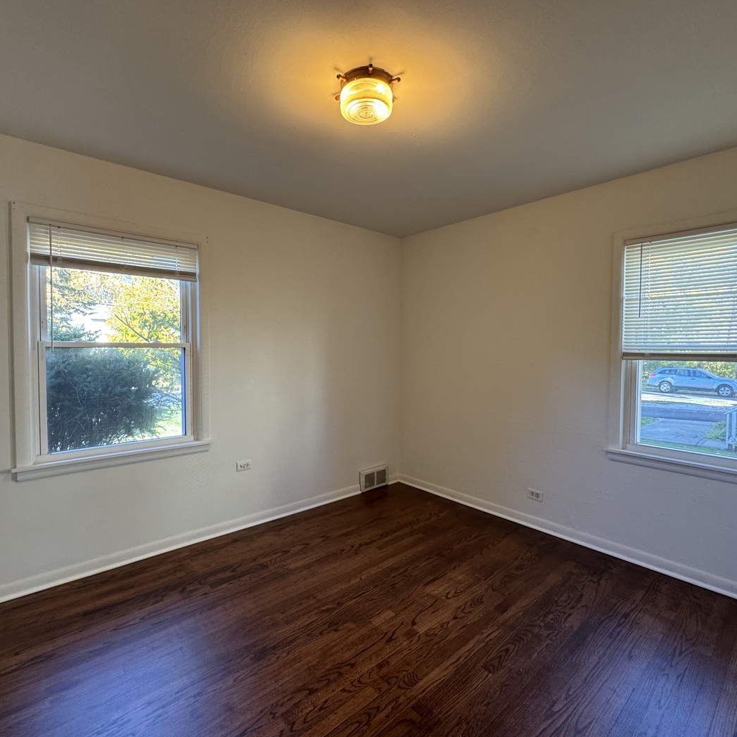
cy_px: 361
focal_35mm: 17
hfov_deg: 84.0
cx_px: 361
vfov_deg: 84.0
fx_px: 409
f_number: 2.2
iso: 200
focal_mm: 2.22
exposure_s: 1/60
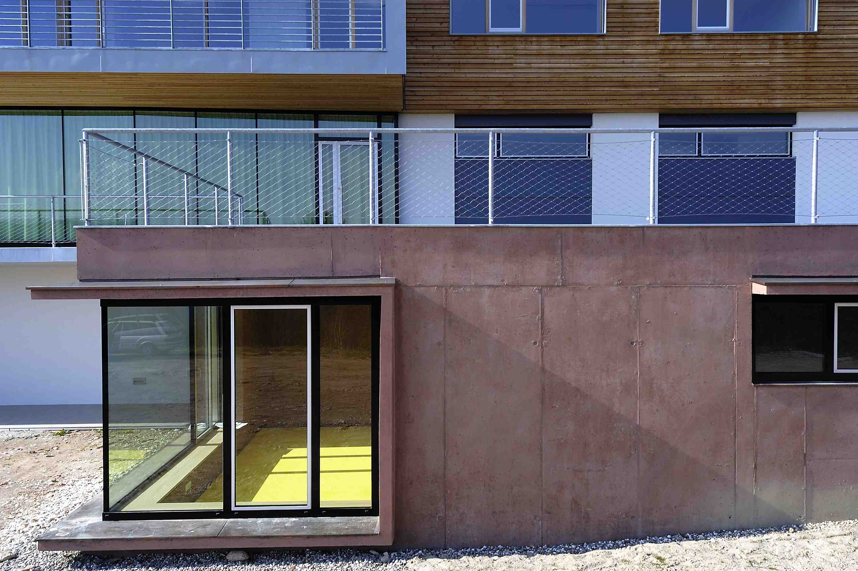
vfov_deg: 43.5
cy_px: 286
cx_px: 429
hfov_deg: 62.0
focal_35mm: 30
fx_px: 714
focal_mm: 20
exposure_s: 1/500
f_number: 7.1
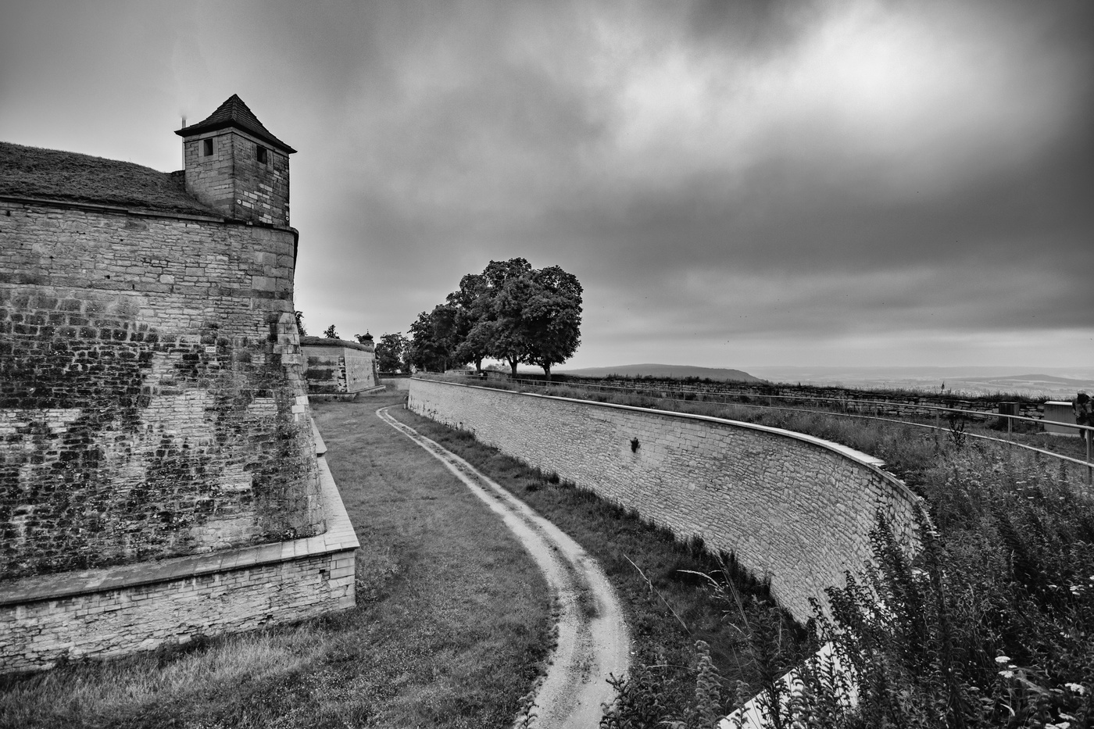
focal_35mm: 15
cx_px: 547
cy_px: 364
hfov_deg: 100.4
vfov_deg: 77.3
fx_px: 456
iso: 100
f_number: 8
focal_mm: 10
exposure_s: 1/100
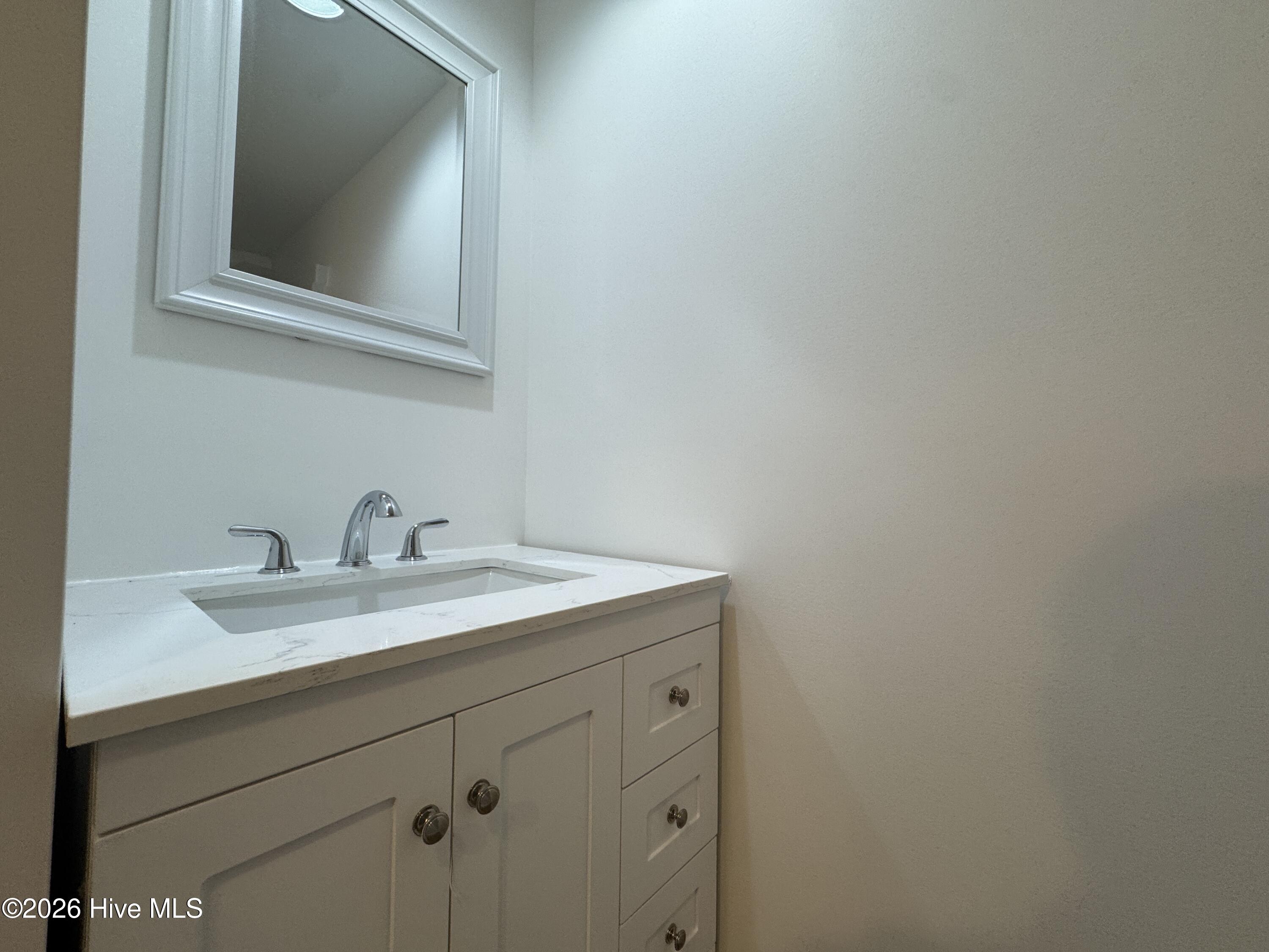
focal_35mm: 14
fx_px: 513
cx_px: 634
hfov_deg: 102.1
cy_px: 476
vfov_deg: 85.7
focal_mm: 2.22
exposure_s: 1/120
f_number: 2.2
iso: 125
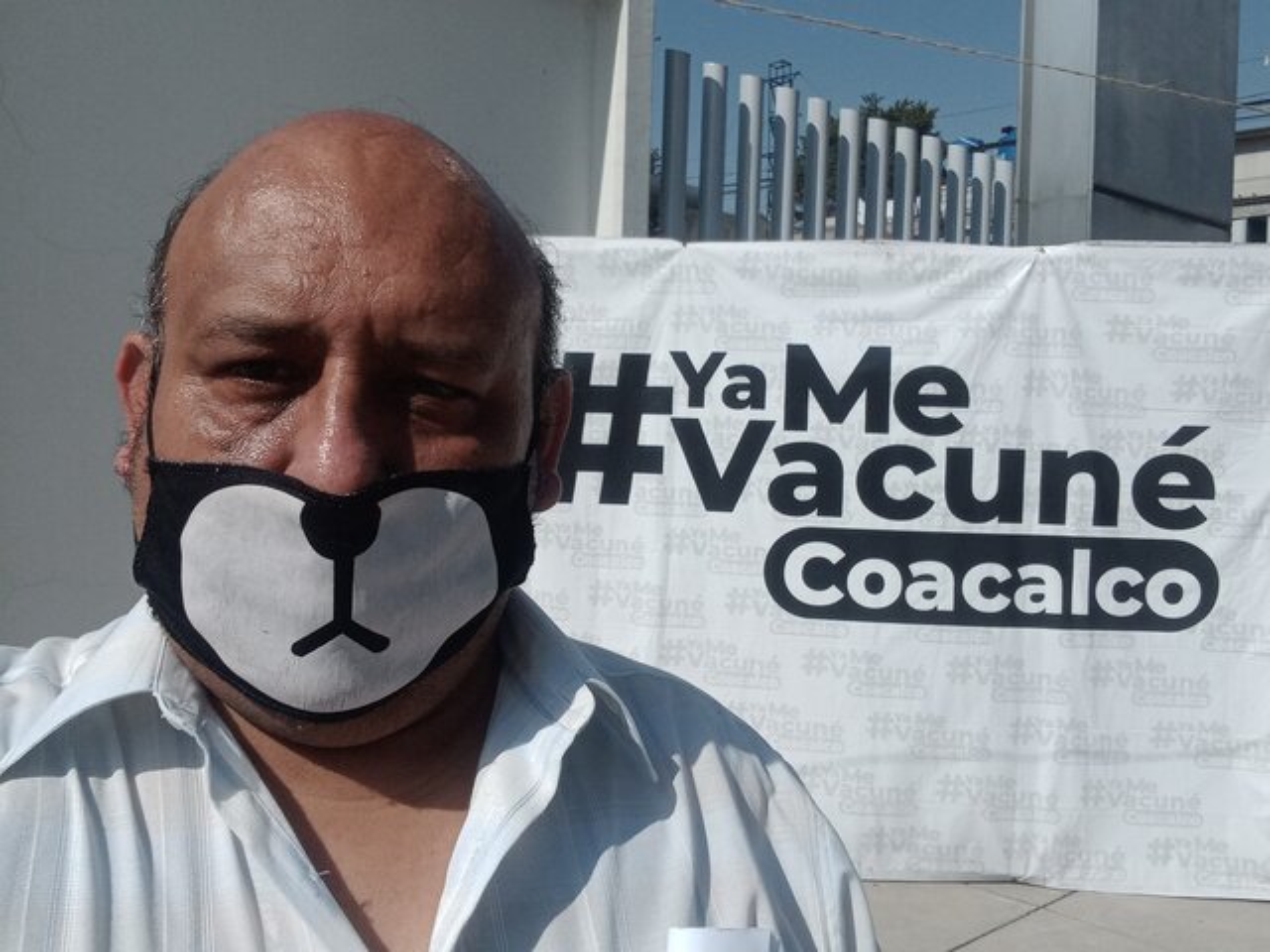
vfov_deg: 45.4
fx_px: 1137
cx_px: 635
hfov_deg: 58.4
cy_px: 476
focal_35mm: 31
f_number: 2.2
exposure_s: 1/2364
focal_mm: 2.67
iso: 50
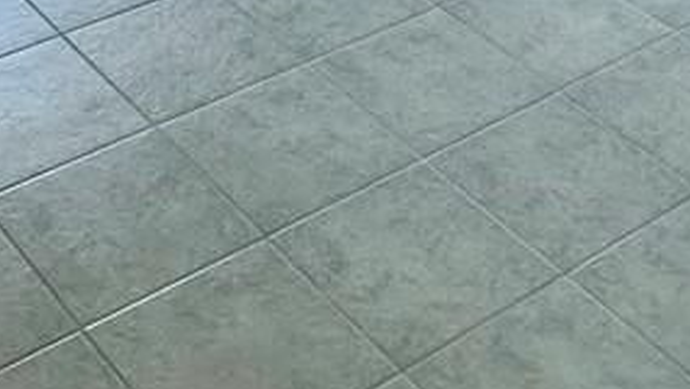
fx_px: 1574
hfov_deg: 24.7
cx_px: 330
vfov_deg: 12.2
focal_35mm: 86
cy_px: -433
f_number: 2.2
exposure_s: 1/120
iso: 125
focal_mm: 2.22
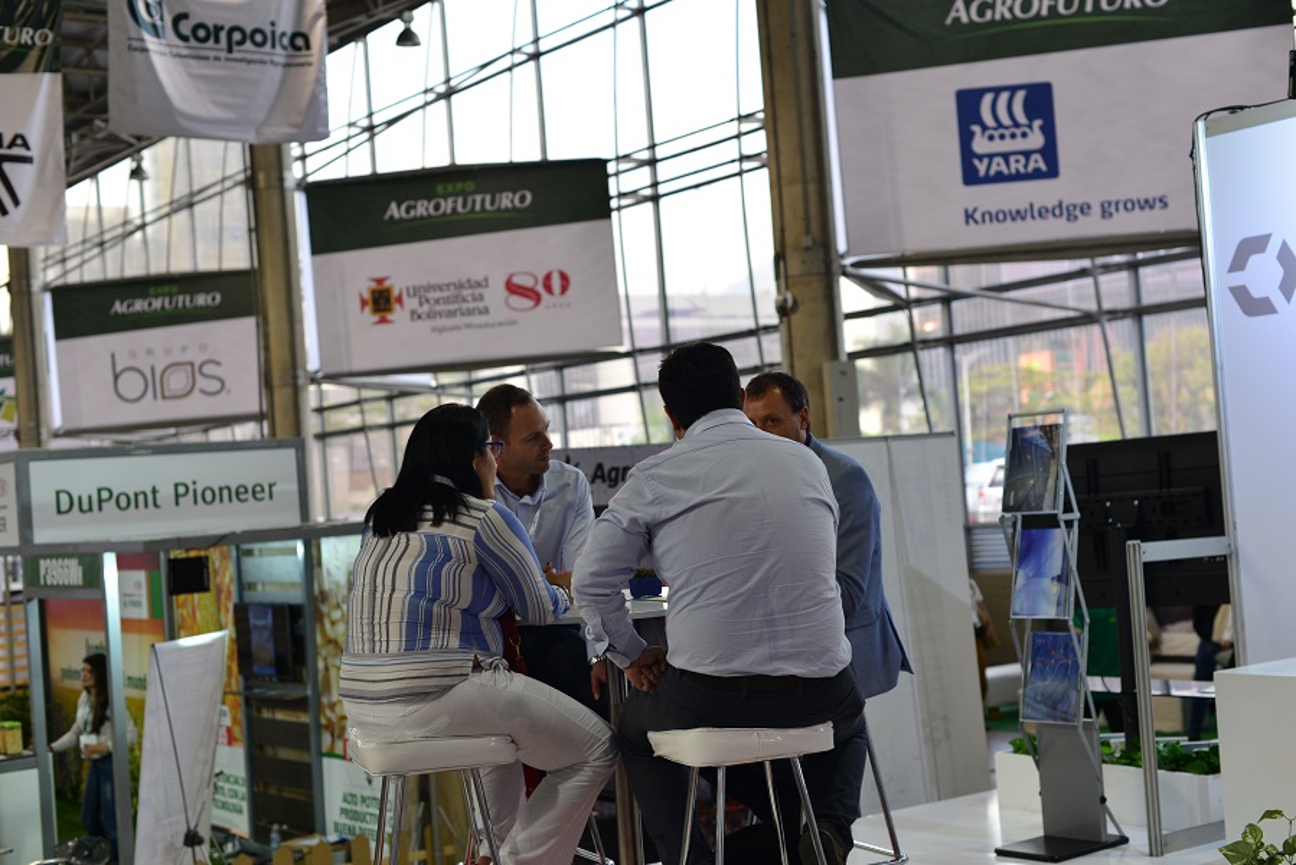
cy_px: 432
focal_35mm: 50
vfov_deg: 27.0
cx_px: 648
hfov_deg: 39.6
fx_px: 1800
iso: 500
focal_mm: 50
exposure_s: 1/125
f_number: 4
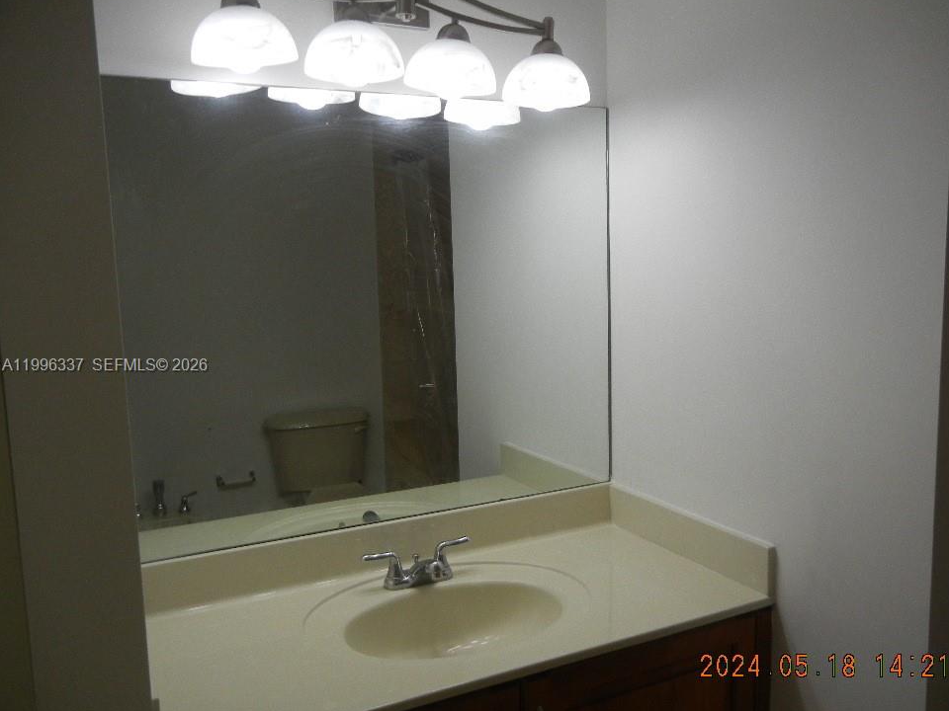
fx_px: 877
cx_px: 505
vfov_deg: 44.2
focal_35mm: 32
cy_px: 366
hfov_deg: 56.8
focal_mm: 5.4
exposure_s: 1/250
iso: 376
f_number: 3.5
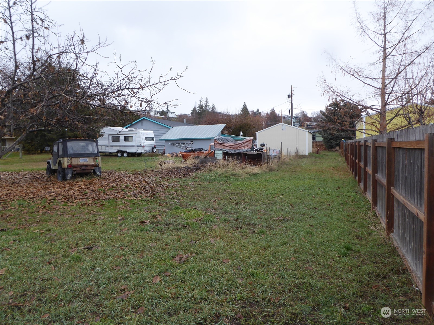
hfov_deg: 69.4
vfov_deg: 54.9
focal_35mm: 25
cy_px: 162
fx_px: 313
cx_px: 217
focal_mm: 4.3
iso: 100
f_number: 3.3
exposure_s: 1/125
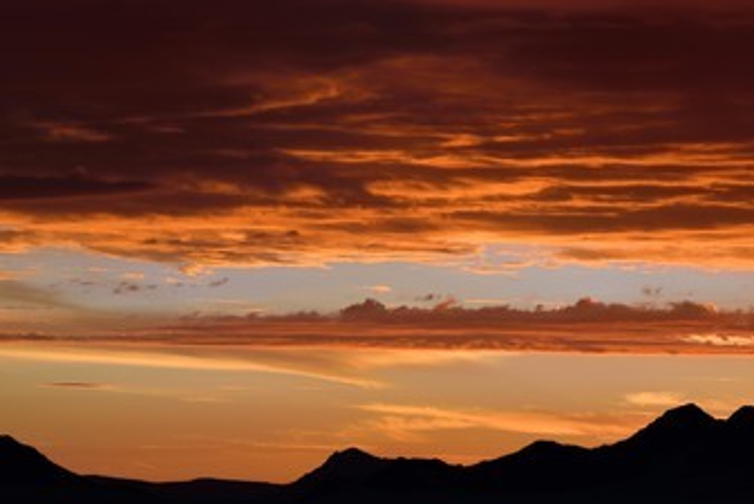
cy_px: 204
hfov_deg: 11.0
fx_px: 3918
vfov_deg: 7.4
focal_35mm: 187
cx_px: 398
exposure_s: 1/200
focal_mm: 150
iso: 400
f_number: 10
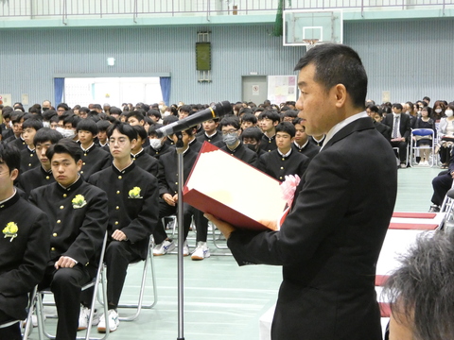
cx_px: 227
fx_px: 1062
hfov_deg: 24.1
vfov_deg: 18.2
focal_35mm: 81
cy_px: 170
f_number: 4.5
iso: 1600
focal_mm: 14.5
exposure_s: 1/40
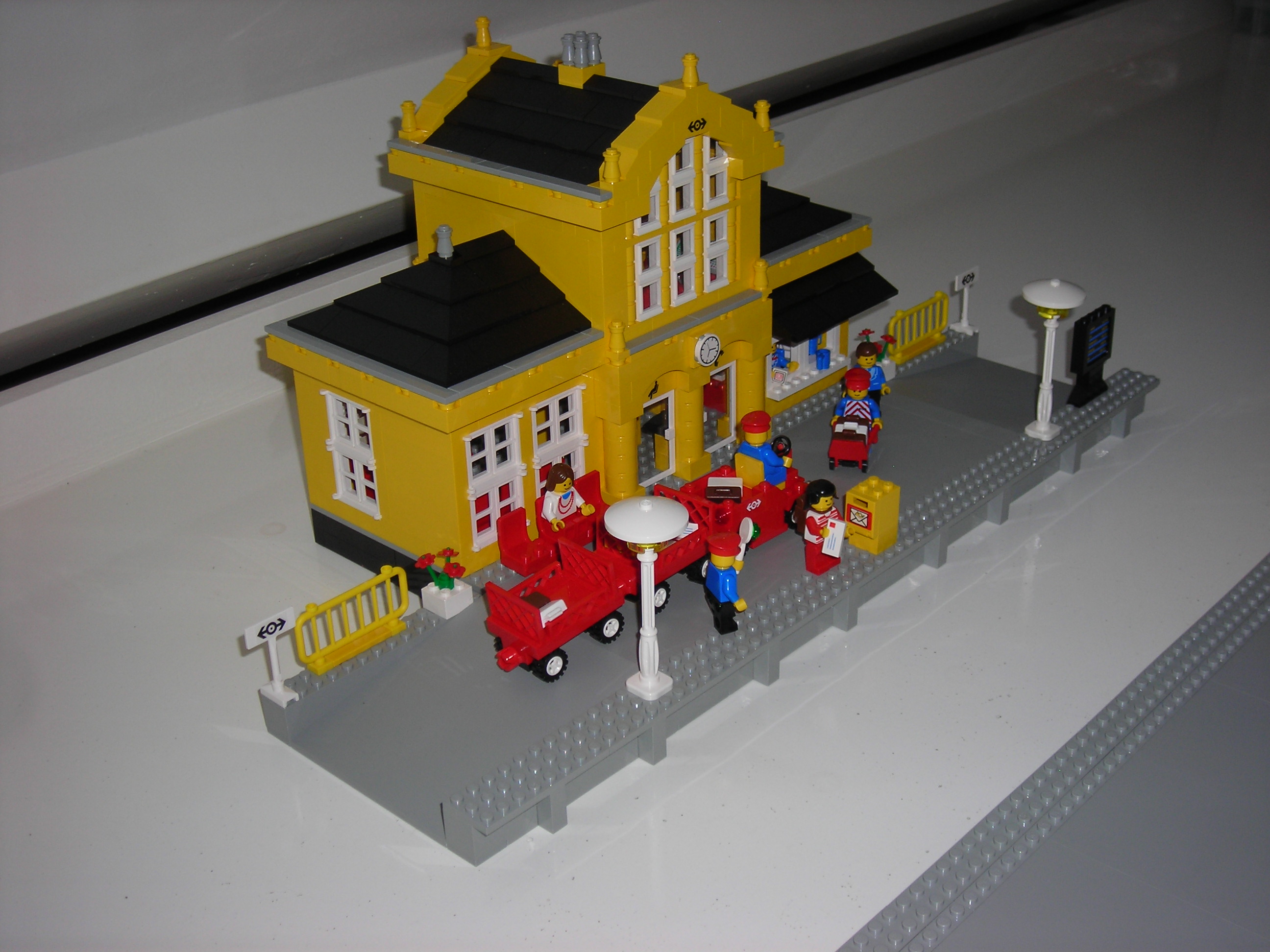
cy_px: 476
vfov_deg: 30.9
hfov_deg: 40.4
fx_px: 1724
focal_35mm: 47
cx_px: 635
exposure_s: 1/60.1
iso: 50
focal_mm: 7.8
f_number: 6.9
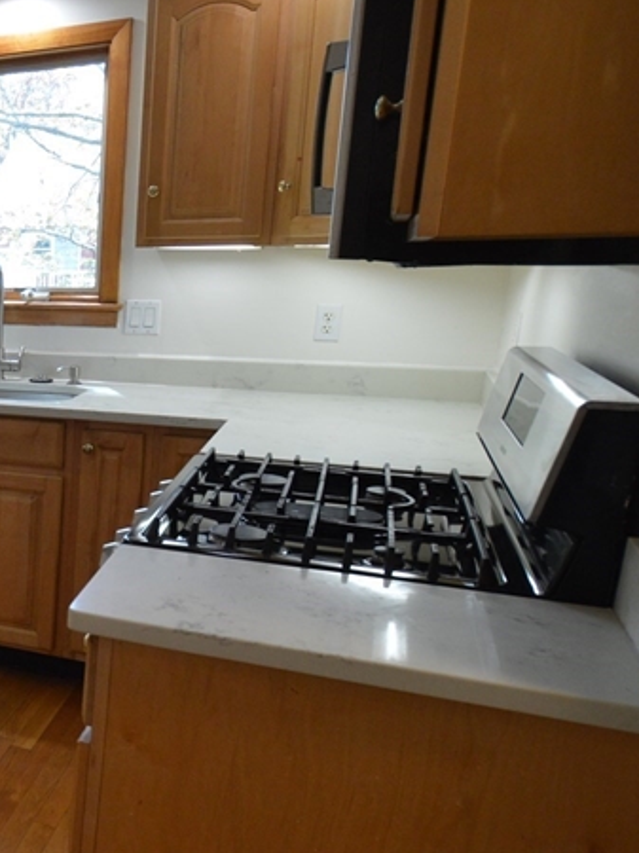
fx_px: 889
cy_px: 479
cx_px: -235
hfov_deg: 29.7
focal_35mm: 36
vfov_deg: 51.1
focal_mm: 11
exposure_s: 1/60
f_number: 4.5
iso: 640
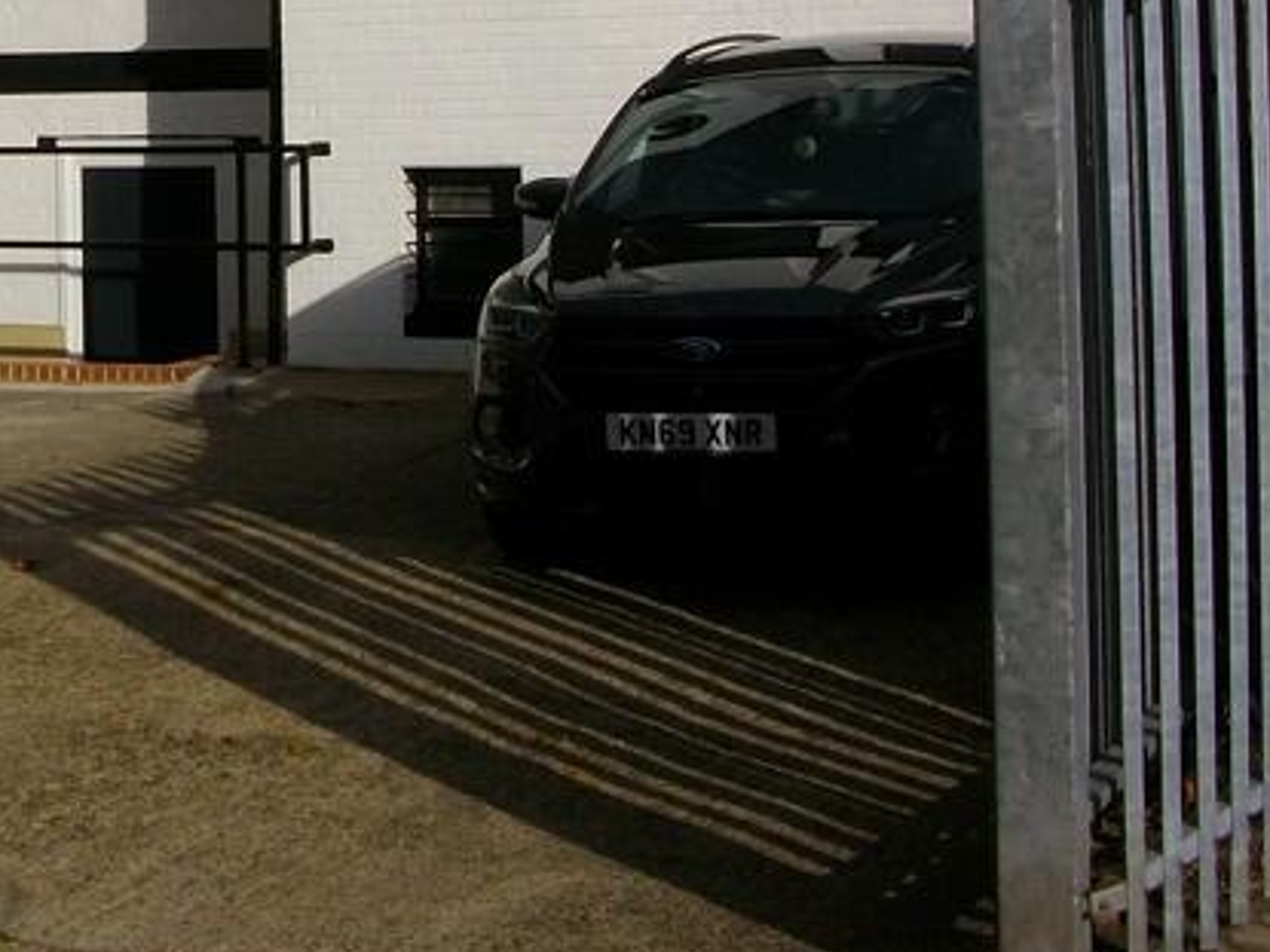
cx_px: 95
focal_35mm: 79
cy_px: -104
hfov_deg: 24.0
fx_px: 2898
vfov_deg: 18.0
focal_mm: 5.7
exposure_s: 1/1043
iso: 80
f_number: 5.5
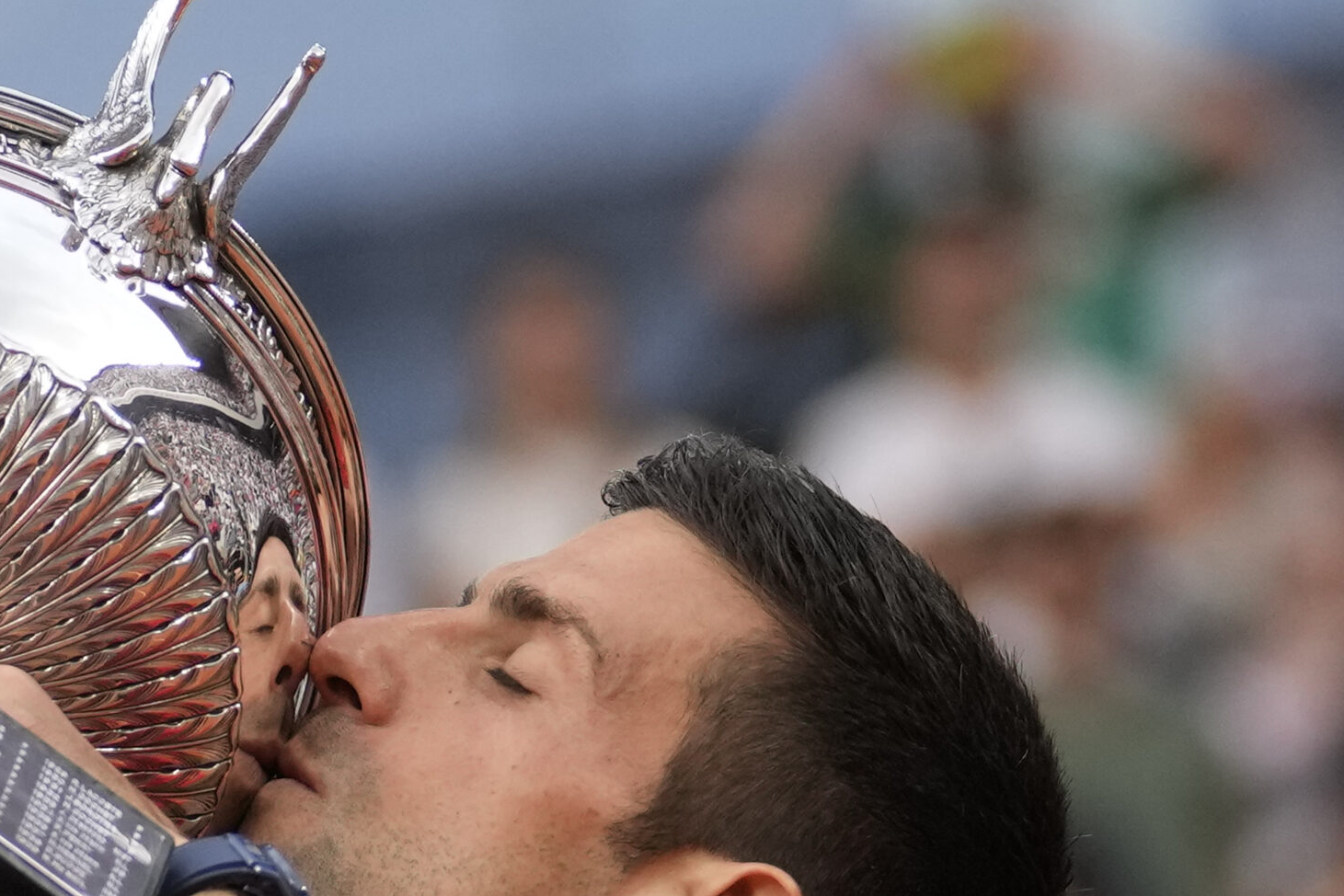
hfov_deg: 6.2
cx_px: 247
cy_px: 725
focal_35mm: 333
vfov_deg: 4.1
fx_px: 12431
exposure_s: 1/3200
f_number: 2.8
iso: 1000
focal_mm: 127
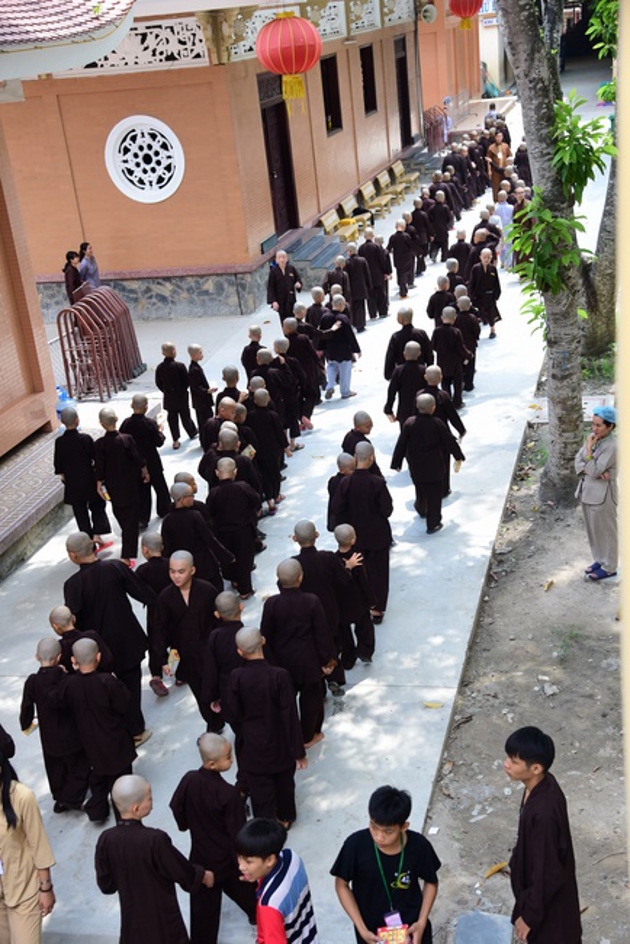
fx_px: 1259
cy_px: 472
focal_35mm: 48
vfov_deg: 41.1
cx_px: 315
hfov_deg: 28.1
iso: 200
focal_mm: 48
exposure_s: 1/200
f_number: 5
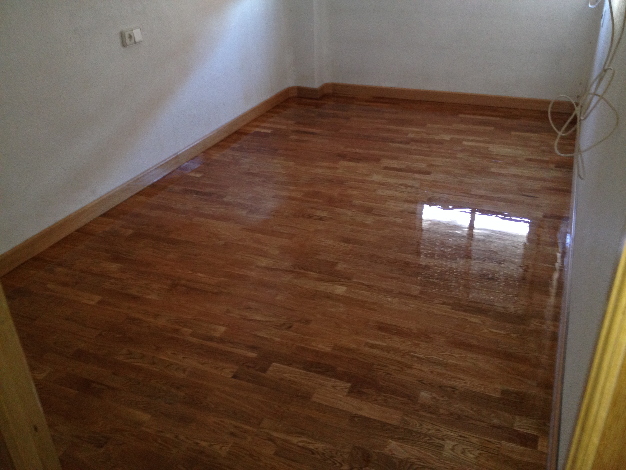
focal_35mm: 35
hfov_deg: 52.6
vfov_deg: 40.7
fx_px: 633
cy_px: 235
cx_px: 313
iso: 125
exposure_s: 1/20
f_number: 2.4
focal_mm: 4.28
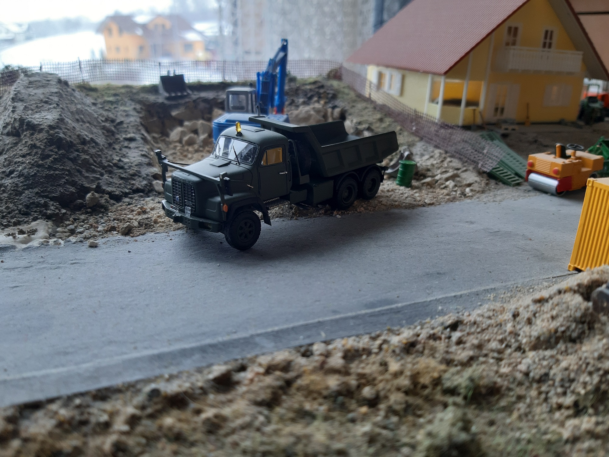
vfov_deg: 51.4
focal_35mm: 27
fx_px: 475
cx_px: 304
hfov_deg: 65.3
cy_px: 228
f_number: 1.7
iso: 100
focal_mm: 3.93
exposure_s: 1/50
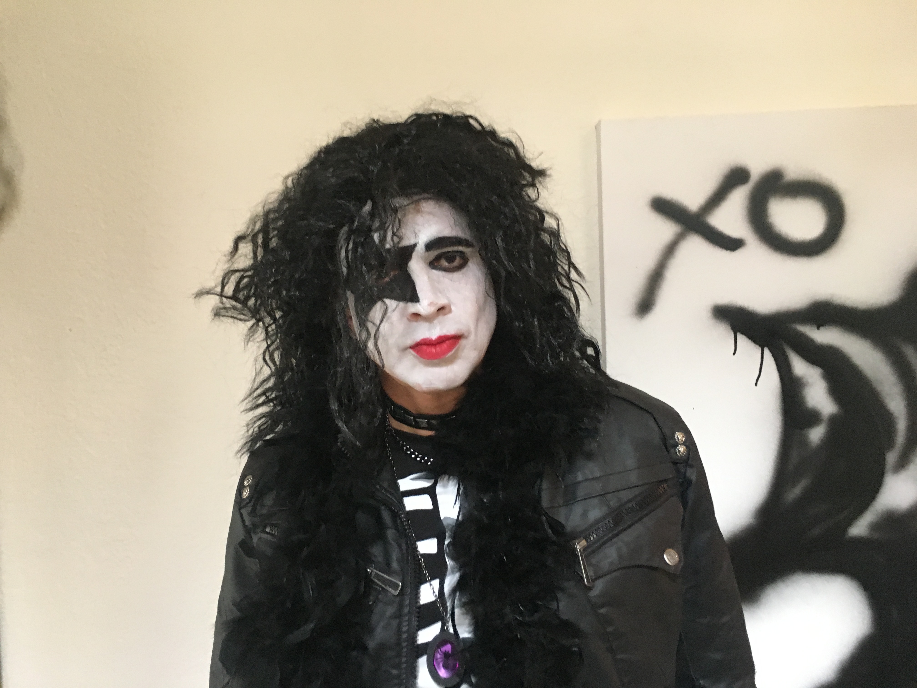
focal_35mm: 29
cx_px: 458
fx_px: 768
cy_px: 344
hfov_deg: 61.7
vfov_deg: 48.2
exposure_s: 1/15
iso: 200
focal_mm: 4.15
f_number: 2.2
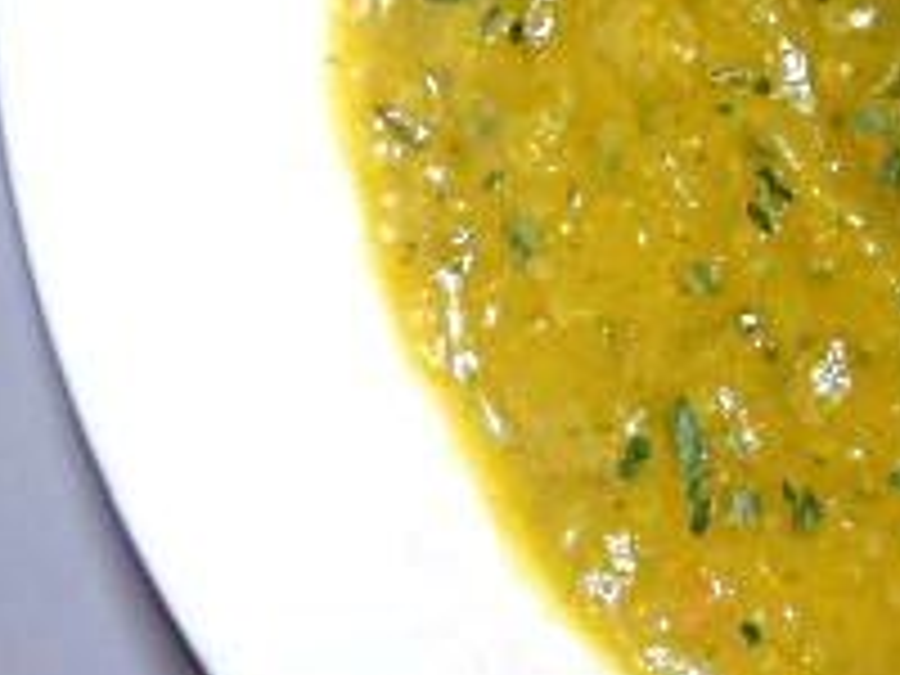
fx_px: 2496
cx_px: 1431
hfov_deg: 17.8
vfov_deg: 15.1
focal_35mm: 96
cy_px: -45
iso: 80
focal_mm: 5.5
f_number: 3.3
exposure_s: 1/30
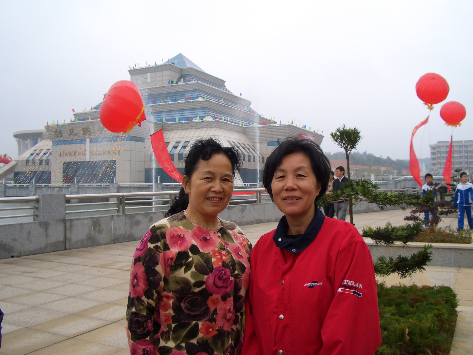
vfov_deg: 40.7
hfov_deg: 52.6
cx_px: 236
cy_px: 178
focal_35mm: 35
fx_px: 478
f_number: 4.3
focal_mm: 5.8
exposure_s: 1/80
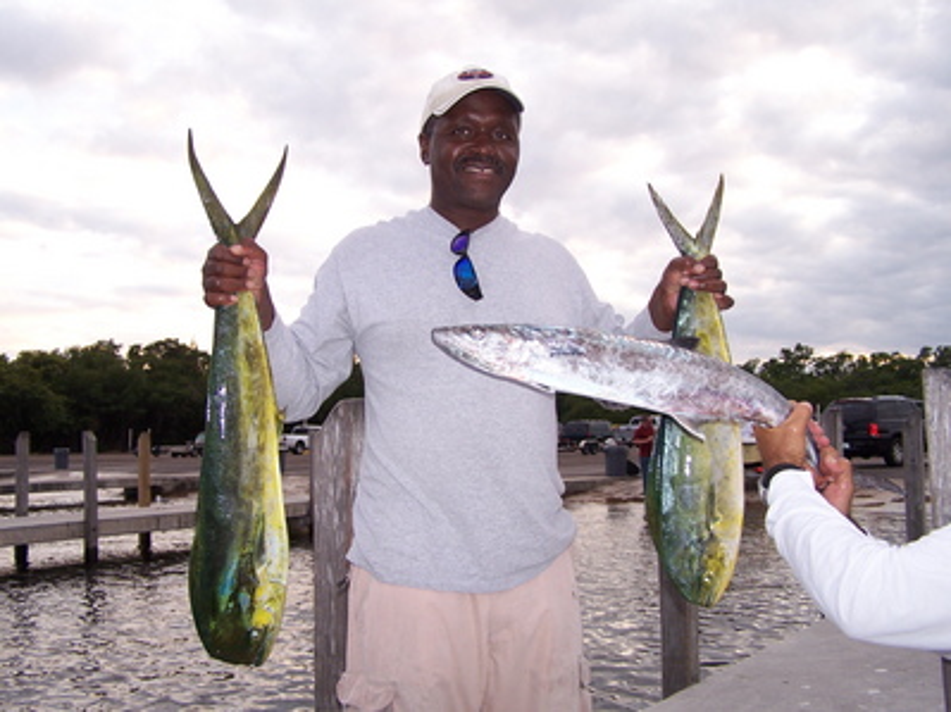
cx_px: 476
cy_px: 356
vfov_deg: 37.7
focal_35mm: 38
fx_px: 1044
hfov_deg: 49.0
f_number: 2.8
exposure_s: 1/80
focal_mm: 6.3
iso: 80
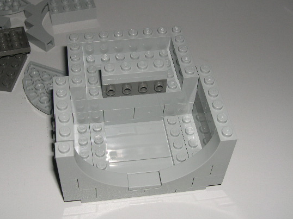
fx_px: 423
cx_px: 126
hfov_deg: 38.1
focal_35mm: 50
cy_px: 103
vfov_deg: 29.1
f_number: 8
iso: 100
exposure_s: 1/60
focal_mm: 9
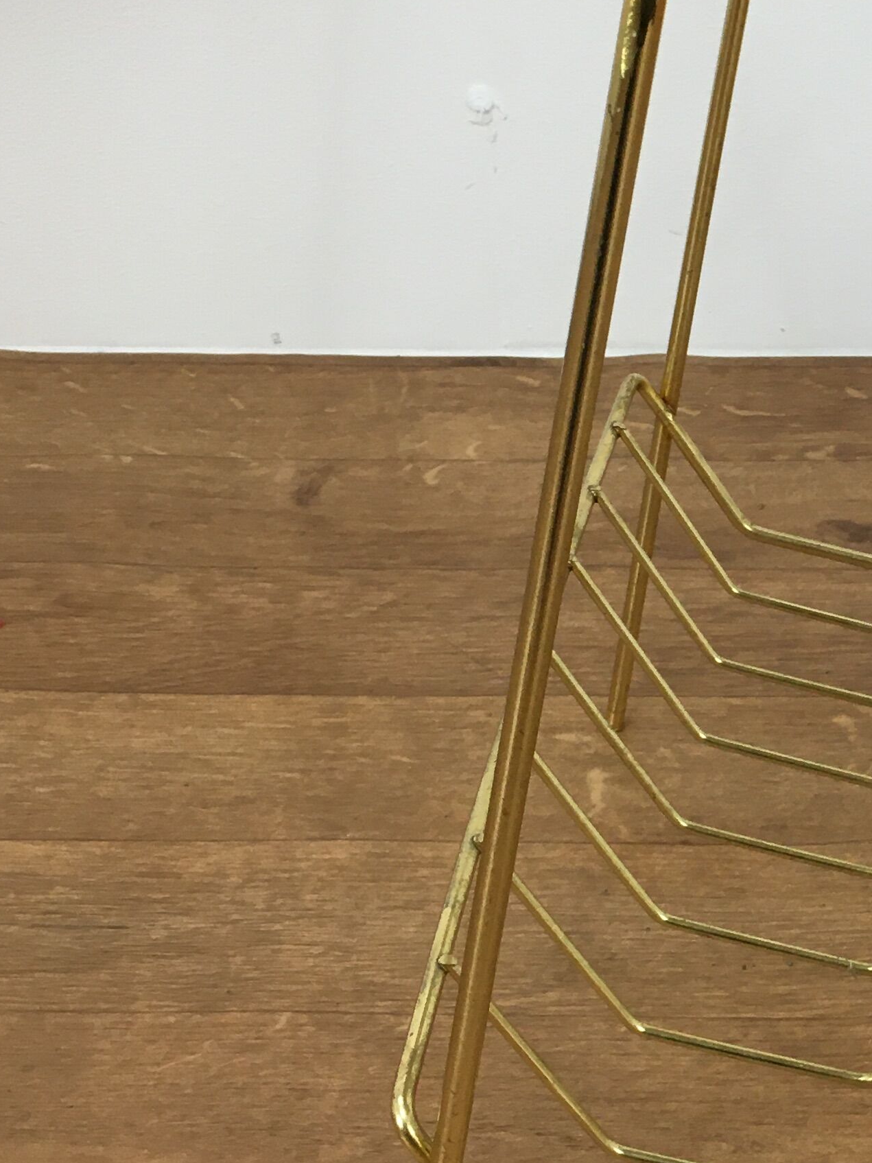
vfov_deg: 28.0
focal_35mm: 69
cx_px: 856
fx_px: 2318
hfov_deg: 20.7
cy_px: 420
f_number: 2.2
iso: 40
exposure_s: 1/33
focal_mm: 4.15
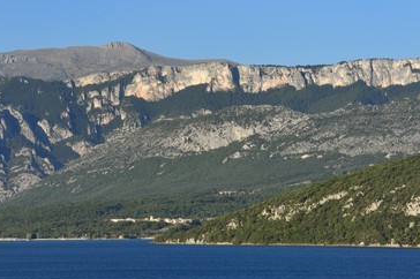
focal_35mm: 231
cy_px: 142
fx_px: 2693
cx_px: 228
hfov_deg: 8.9
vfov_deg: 5.9
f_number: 16
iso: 400
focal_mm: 200
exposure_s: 1/250
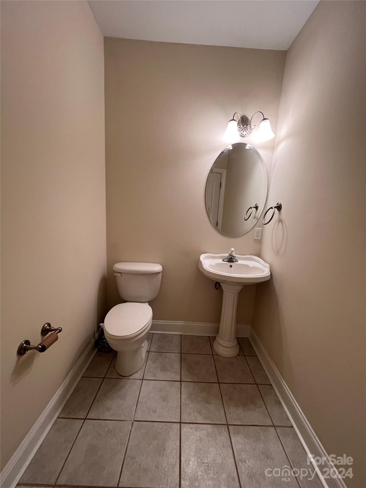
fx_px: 183
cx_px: 183
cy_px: 244
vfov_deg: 106.2
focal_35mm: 13
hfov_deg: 89.9
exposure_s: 1/120
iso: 160
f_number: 1.8
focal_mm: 1.57
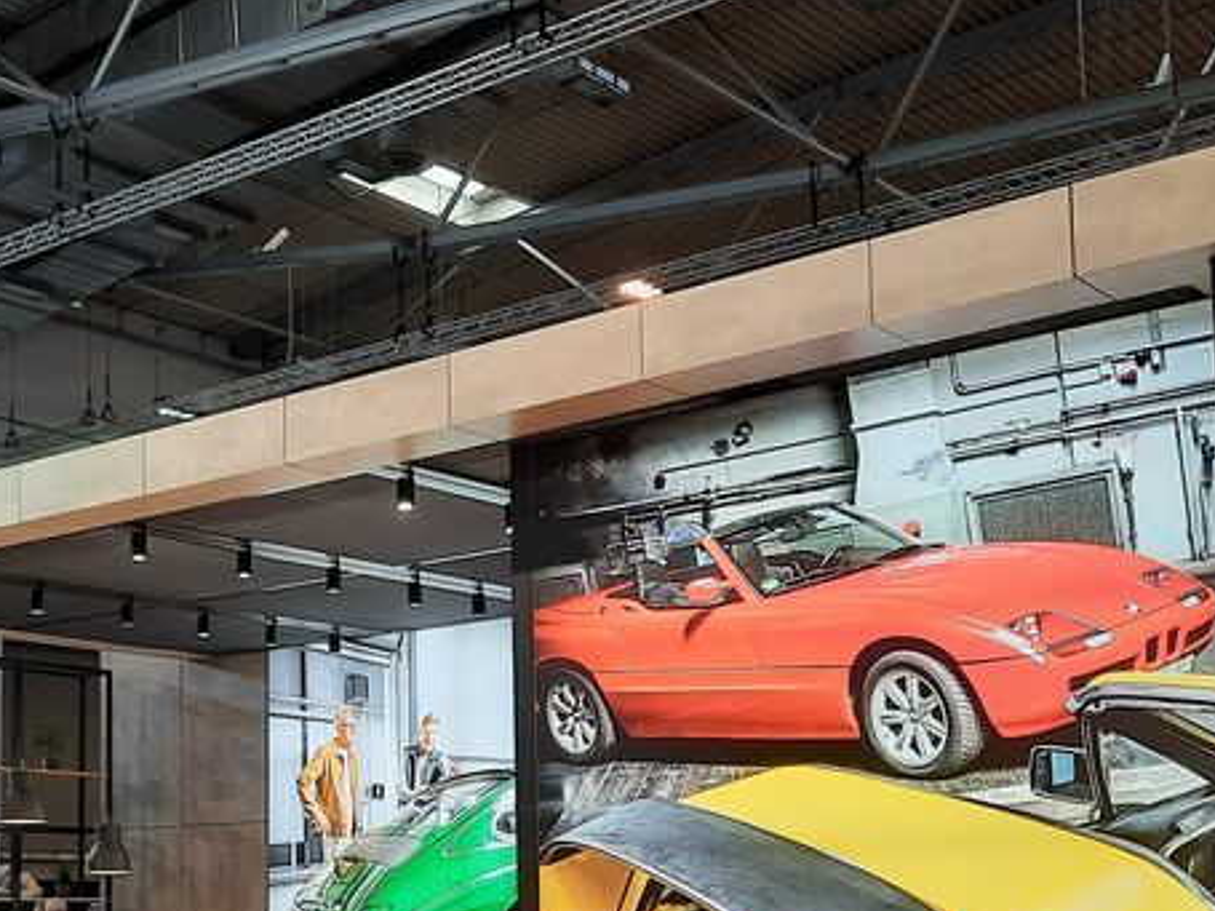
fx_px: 1930
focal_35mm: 55
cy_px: 713
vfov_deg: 26.1
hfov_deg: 34.4
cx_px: 336
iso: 80
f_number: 2
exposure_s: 1/50
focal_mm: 4.6
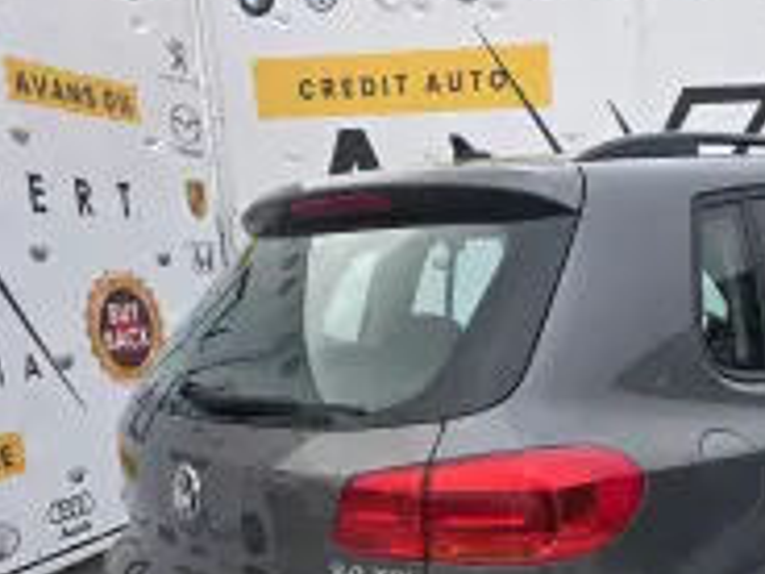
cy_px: 495
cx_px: 640
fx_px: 994
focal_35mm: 45
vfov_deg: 31.0
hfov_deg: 39.9
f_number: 1.7
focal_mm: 6.3
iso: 50
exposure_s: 1/180
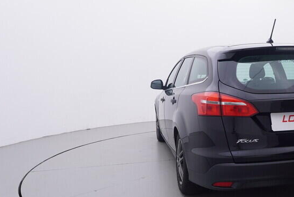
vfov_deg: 32.0
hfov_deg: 44.5
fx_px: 343
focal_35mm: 42
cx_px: 228
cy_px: 110
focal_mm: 15
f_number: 5
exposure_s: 1/80
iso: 200
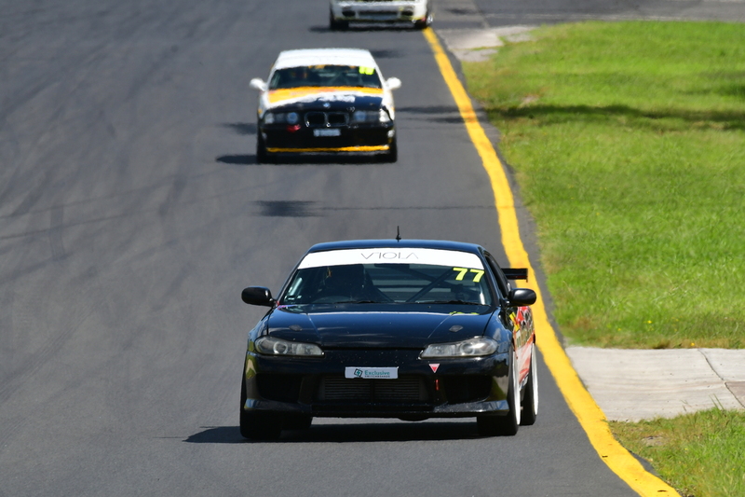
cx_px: 372
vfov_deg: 1.8
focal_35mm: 750
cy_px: 248
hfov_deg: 2.8
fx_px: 15517
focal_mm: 500
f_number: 11
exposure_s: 1/500
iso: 320
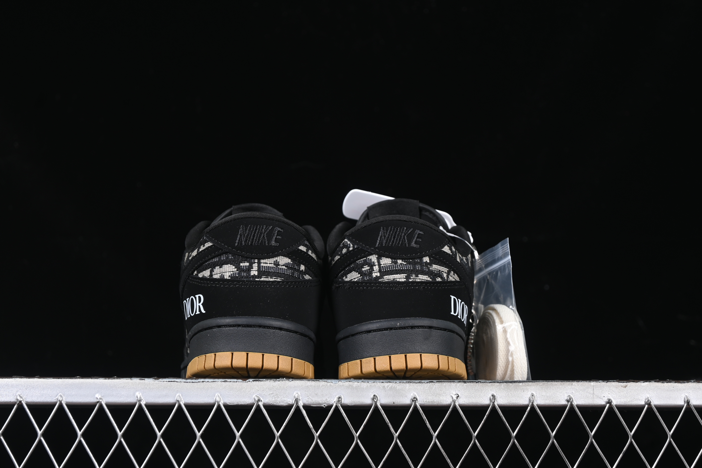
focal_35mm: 75
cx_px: 351
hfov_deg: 27.0
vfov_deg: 18.2
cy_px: 234
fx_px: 1462
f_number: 6.3
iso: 160
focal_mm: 50
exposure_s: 1/50
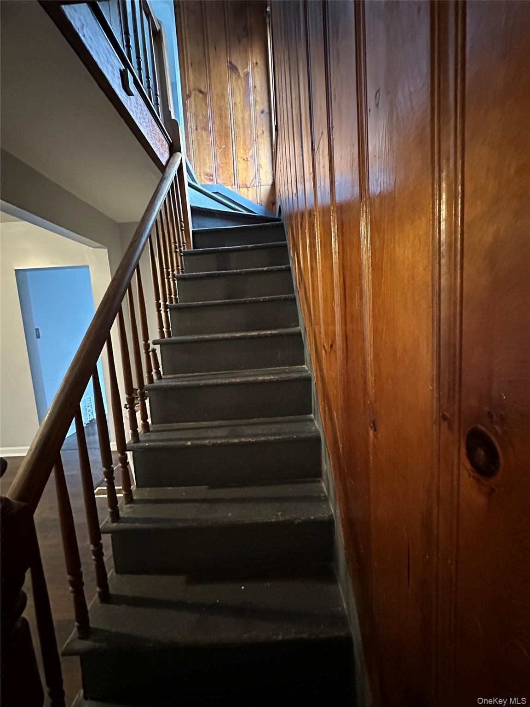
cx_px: 265
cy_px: 354
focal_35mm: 14
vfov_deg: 102.1
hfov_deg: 85.7
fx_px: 286
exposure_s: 1/30
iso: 1600
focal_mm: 2.22
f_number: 2.2
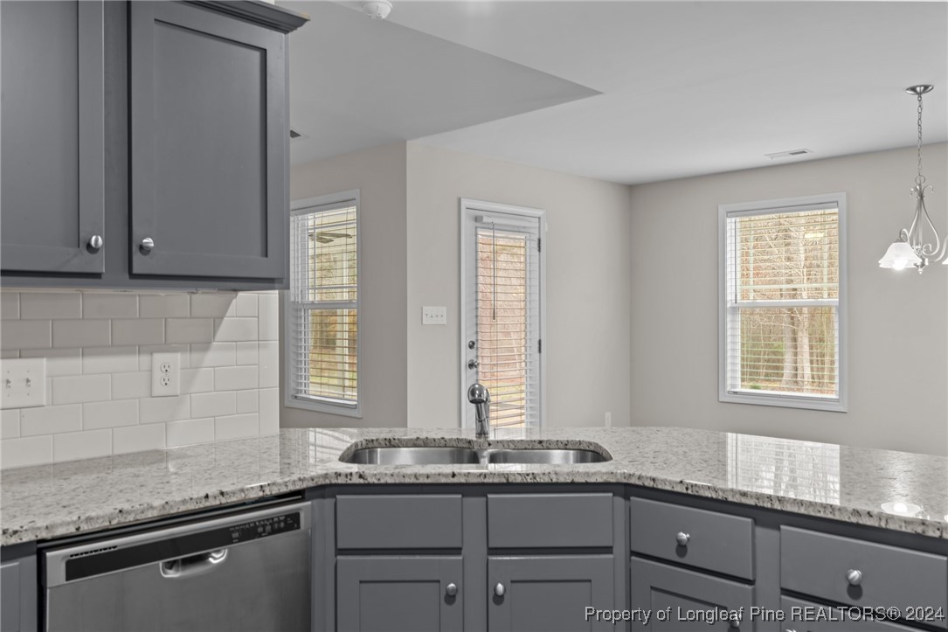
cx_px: 474
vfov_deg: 44.3
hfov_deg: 62.8
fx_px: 777
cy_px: 316
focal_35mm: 30
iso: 200
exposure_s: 1.3
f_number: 8
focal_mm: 29.5
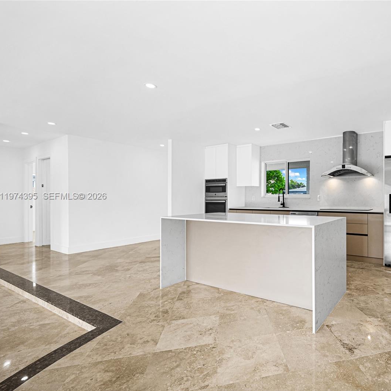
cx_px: 287
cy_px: 197
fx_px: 230
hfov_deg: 75.6
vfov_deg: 80.7
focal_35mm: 18
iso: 100
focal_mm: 14
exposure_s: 1/25
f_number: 4
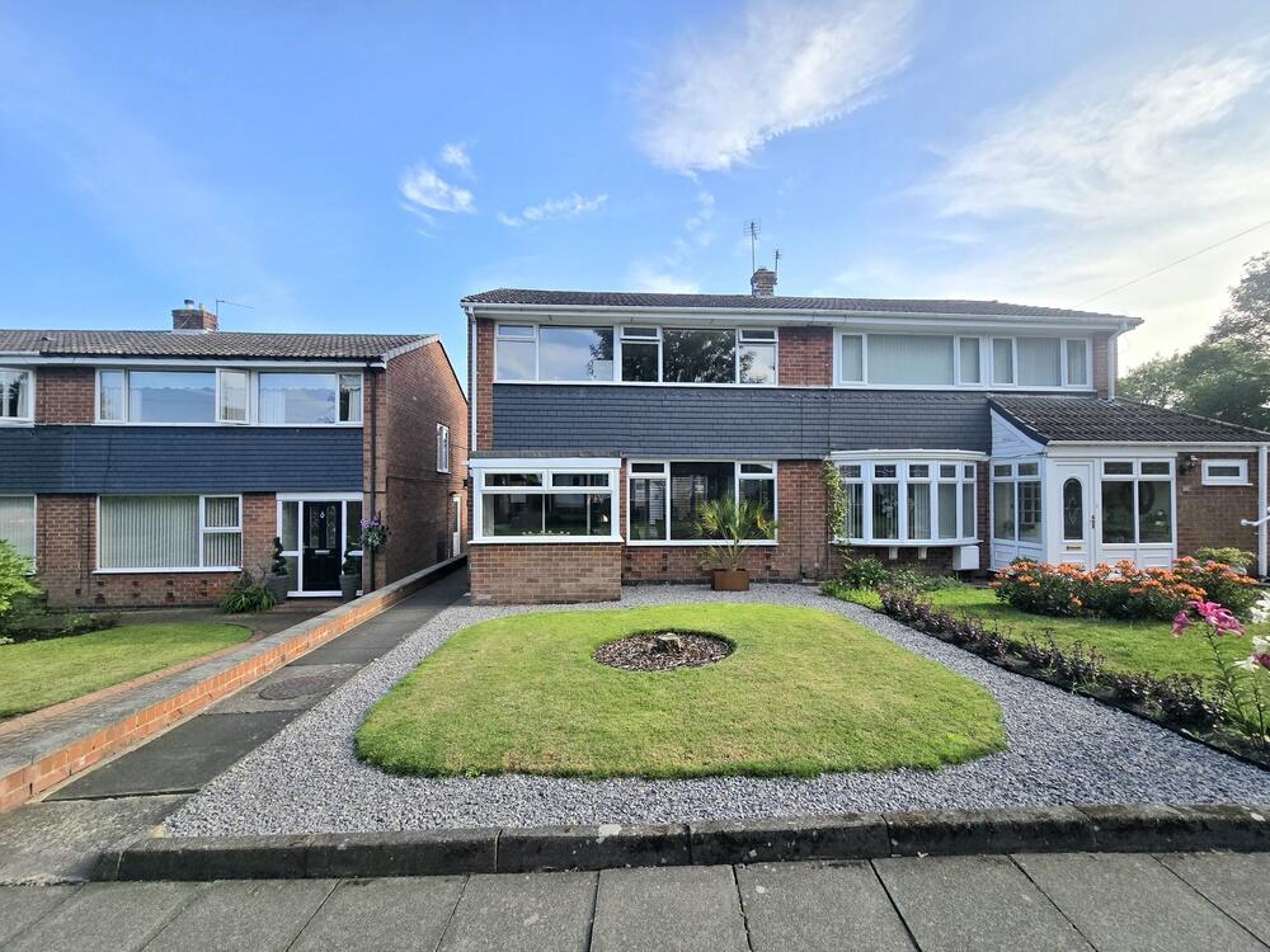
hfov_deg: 106.2
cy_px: 476
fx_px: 477
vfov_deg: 89.9
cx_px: 635
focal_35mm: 13
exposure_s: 1/1429
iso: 50
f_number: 2.2
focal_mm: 2.2
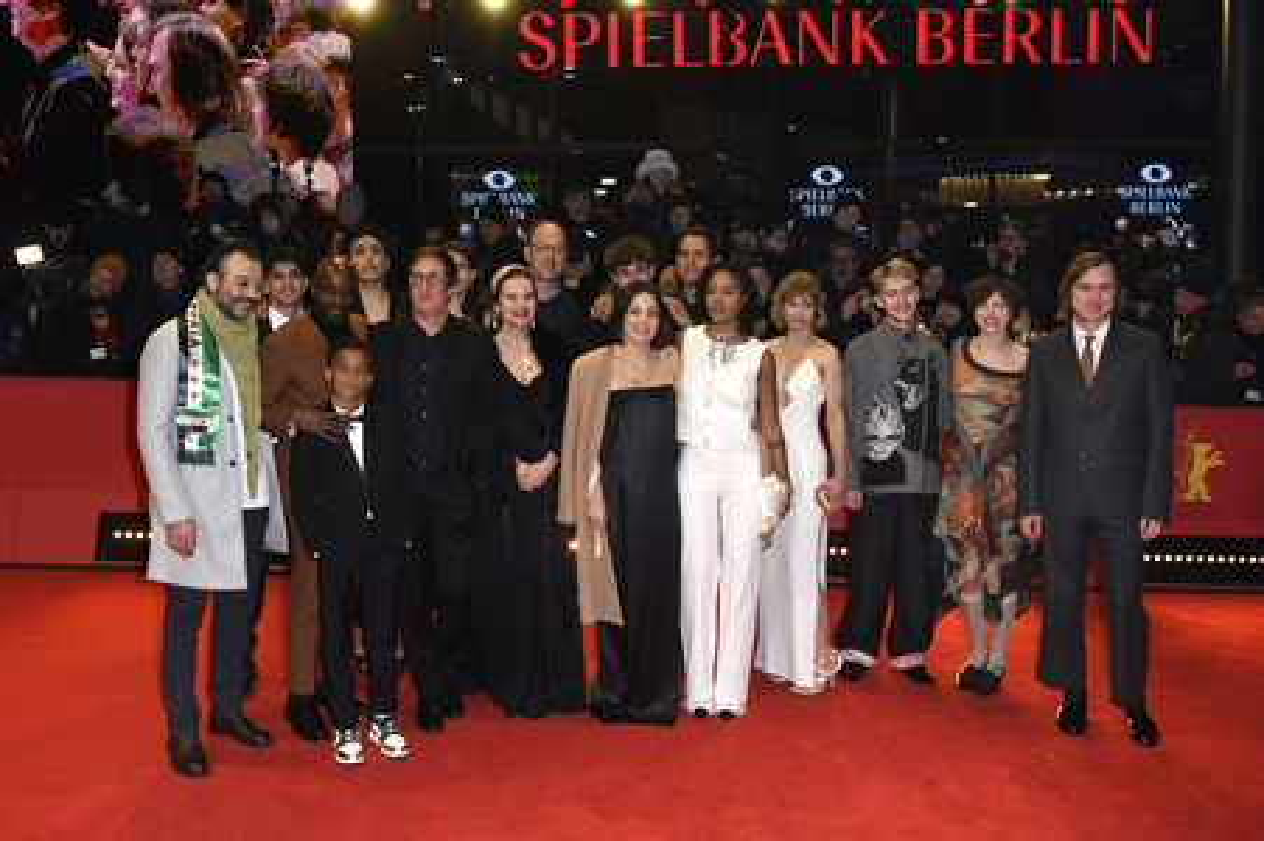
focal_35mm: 29
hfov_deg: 63.7
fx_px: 1017
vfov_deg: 44.9
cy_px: 420
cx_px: 632
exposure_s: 1/800
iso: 800
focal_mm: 29
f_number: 4
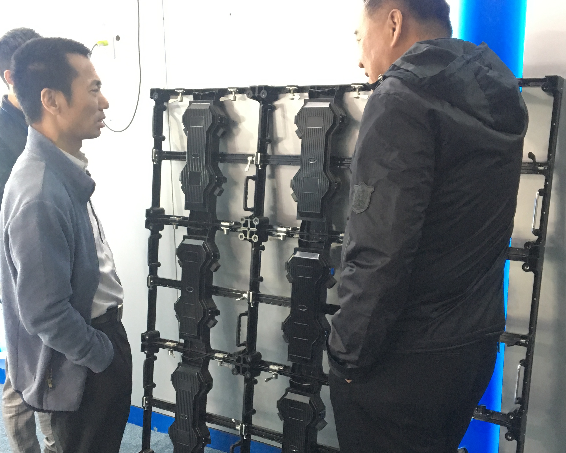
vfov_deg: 34.0
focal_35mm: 44
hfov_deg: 42.0
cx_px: 265
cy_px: 282
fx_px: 737
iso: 200
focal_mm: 4.15
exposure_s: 1/25
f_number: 2.2
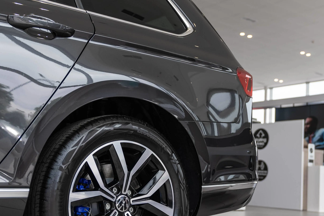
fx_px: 486
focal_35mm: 54
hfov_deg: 36.8
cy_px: 137
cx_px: 151
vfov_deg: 25.0
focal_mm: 35
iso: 100
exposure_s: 1/400
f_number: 3.2
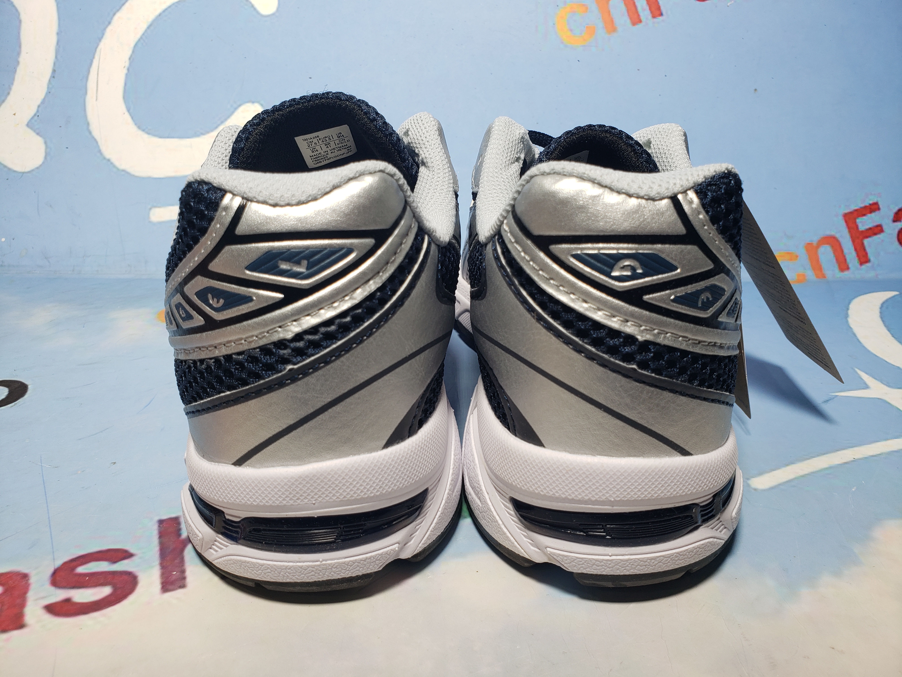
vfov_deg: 53.1
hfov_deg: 67.3
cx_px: 451
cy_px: 338
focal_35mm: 26
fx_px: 677
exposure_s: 1/135
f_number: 2.4
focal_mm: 4.3
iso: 50
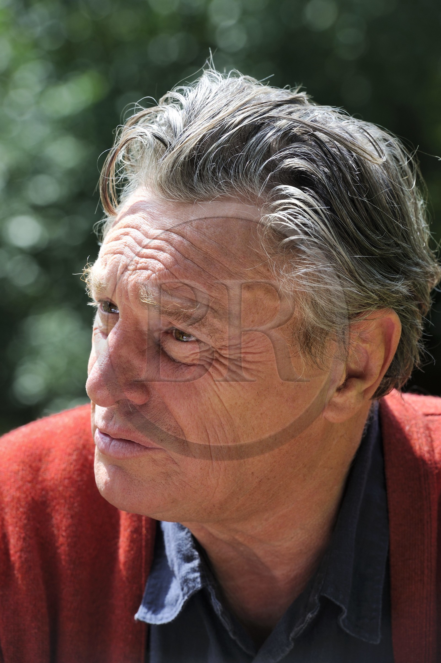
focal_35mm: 170
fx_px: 3128
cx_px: 220
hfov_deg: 8.1
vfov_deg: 12.1
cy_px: 332
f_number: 7.1
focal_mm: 170
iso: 200
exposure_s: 1/200
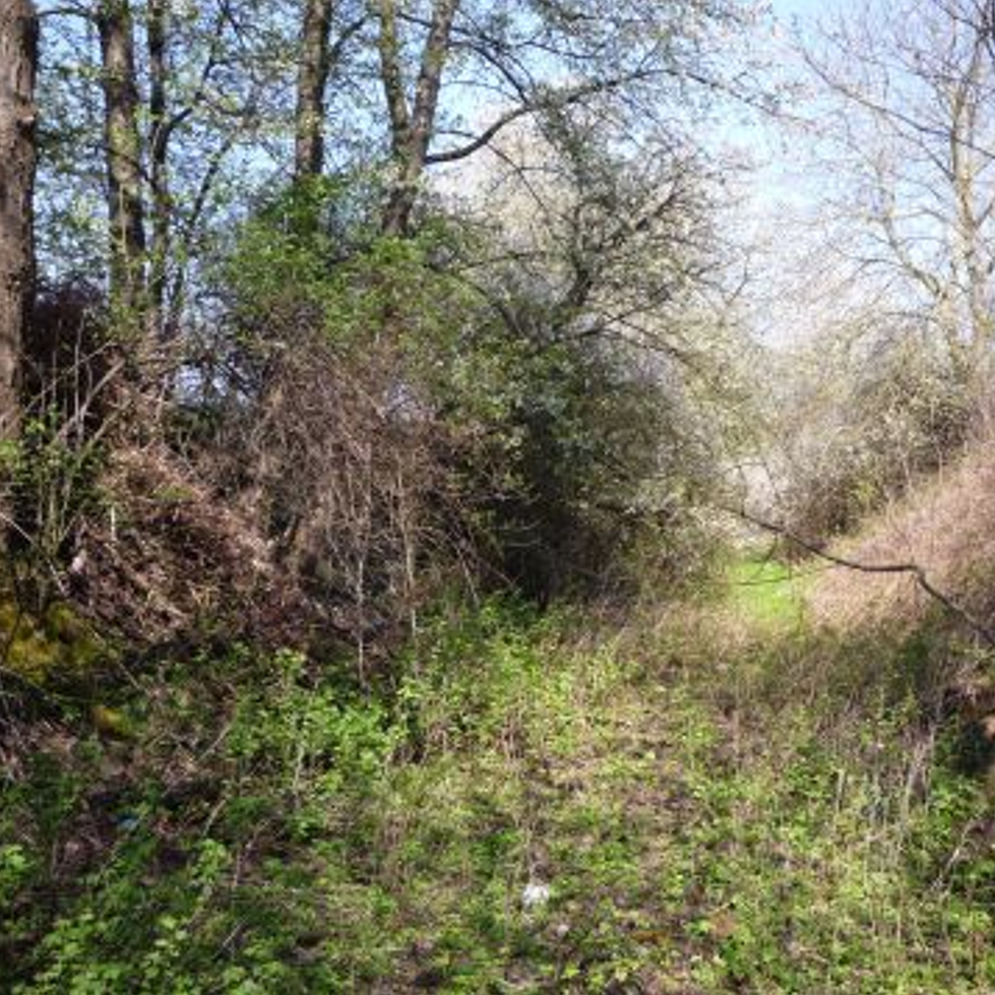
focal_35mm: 38
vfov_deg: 43.9
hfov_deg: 43.4
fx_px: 1236
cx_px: 638
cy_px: 496
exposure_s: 1/250
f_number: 4
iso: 100
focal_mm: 5.2
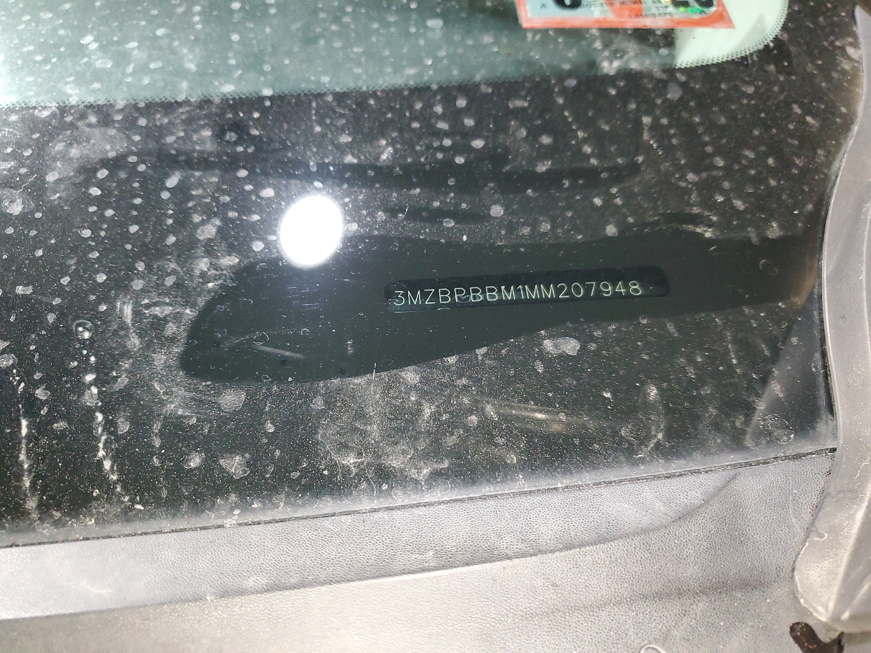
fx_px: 654
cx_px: 436
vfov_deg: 53.1
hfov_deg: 67.3
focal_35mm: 26
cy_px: 326
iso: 289
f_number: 1.5
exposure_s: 1/60.2
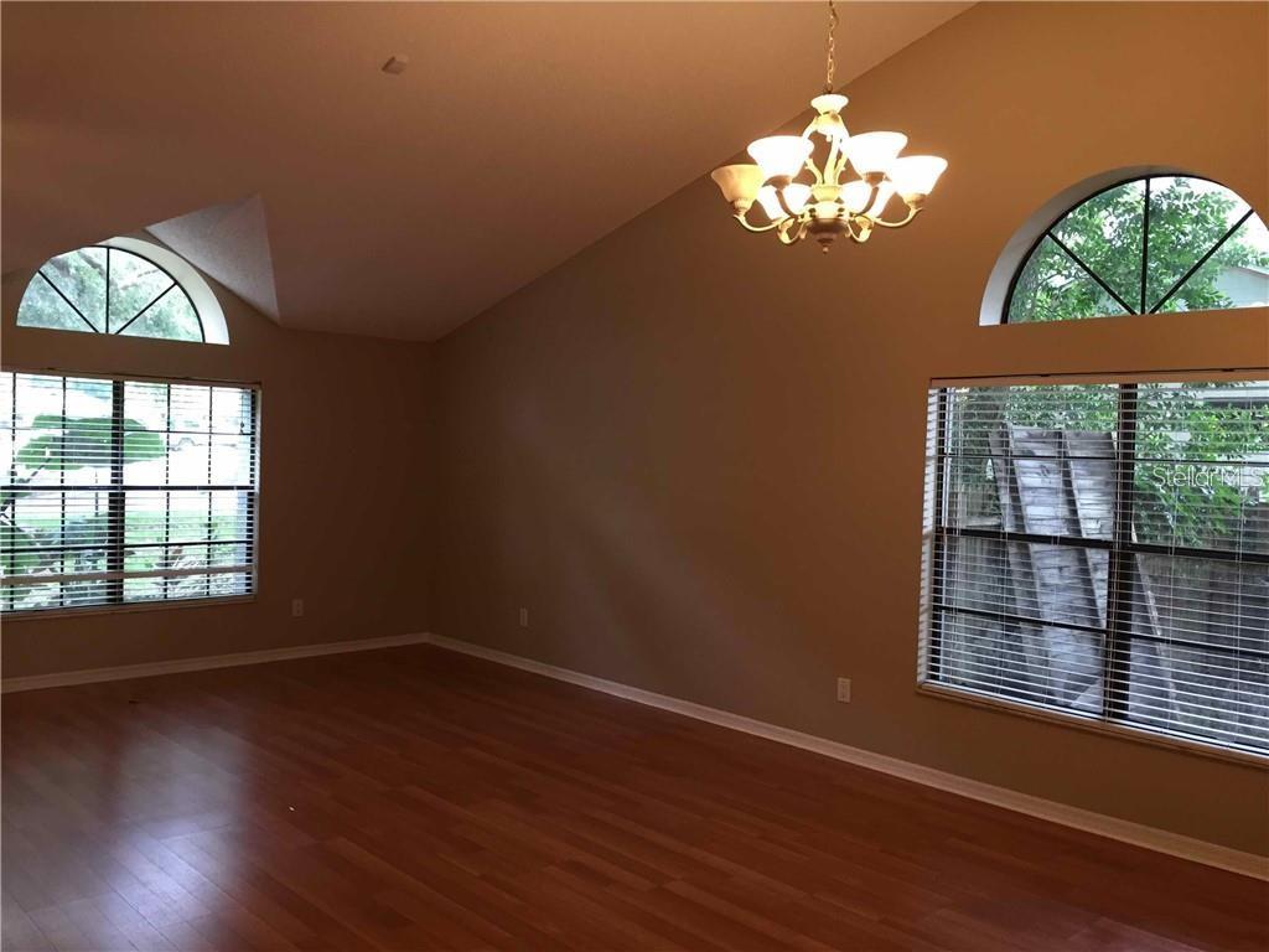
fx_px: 1063
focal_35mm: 29
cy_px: 476
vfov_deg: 48.2
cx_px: 634
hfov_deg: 61.7
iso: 125
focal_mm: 4.15
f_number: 2.2
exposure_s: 1/30
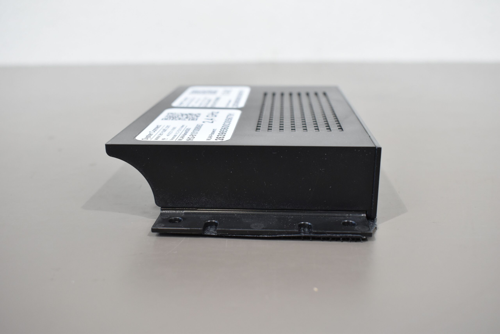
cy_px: 167
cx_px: 250
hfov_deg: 53.1
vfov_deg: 36.9
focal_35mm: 36
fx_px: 500
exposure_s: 1/60
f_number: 5.6
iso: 800
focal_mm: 24
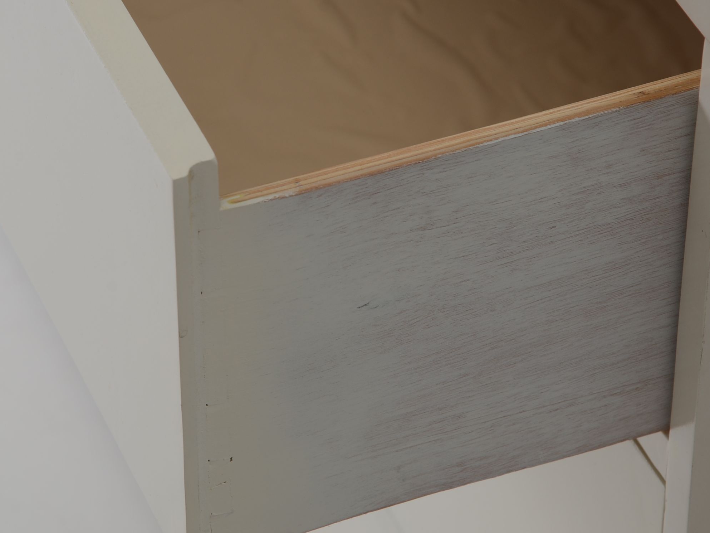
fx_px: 3848
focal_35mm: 188
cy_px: 263
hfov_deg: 10.5
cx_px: 383
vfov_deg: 7.9
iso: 125
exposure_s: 1/60
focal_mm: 105
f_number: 8
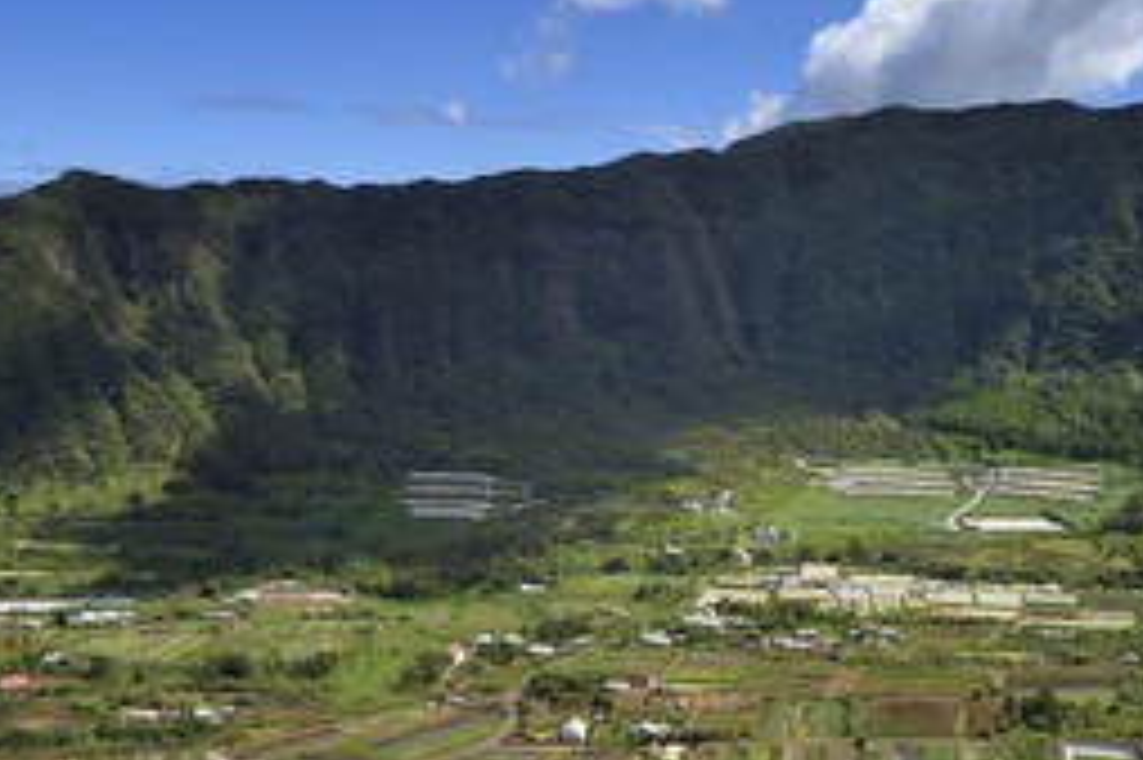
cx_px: 603
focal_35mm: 48
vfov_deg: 28.0
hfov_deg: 41.1
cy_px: 468
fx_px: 1523
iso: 200
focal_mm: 29
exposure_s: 1/250
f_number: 13
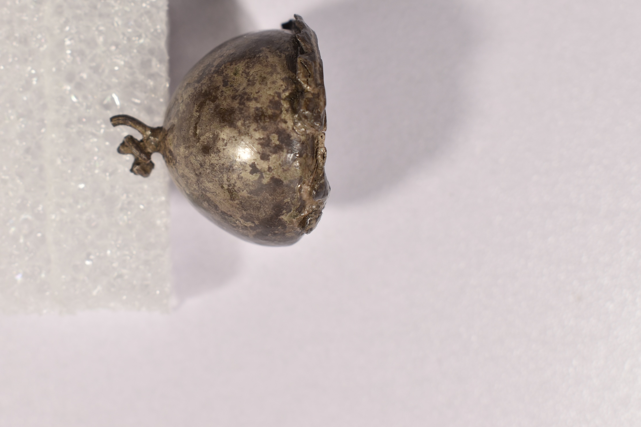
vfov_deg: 17.7
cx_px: 228
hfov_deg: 26.2
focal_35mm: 77
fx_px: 1371
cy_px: 145
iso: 100
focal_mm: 38
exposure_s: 1/20
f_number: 8
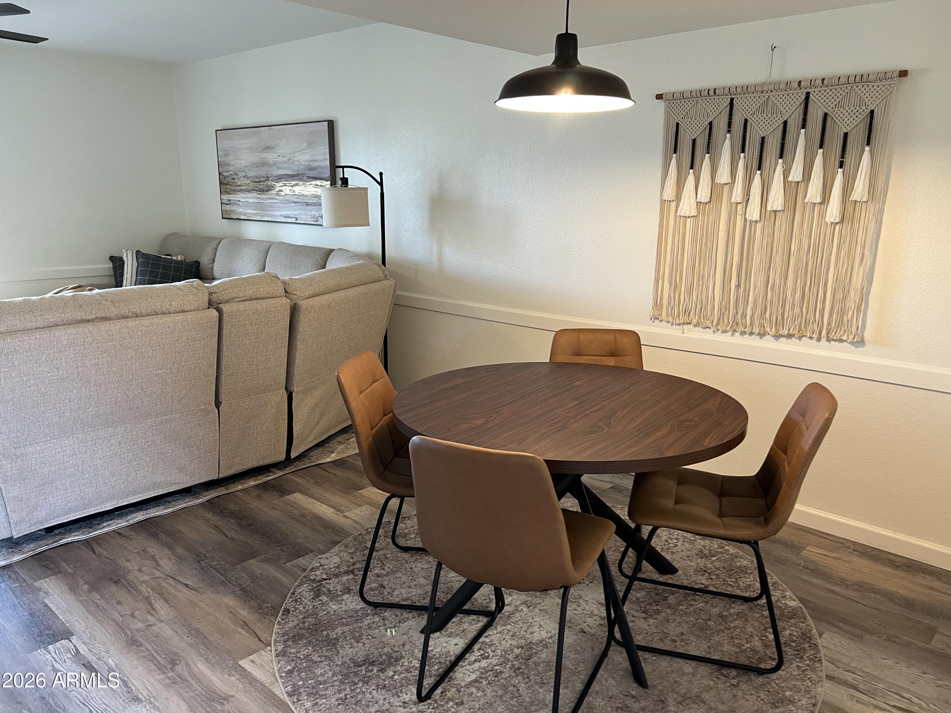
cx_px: 476
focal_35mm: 26
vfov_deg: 53.1
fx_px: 714
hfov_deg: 67.3
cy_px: 356
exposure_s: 1/60
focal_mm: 5.7
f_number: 1.5
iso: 160
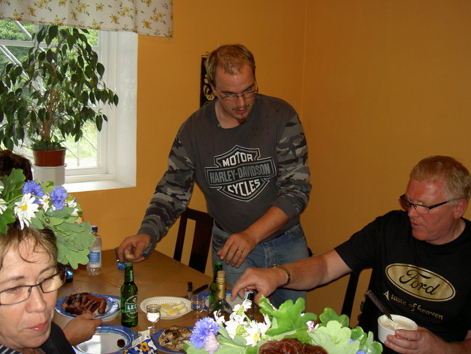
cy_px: 177
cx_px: 236
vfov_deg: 36.8
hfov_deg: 47.9
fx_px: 531
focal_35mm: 39
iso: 100
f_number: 2.8
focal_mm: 8
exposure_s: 1/60
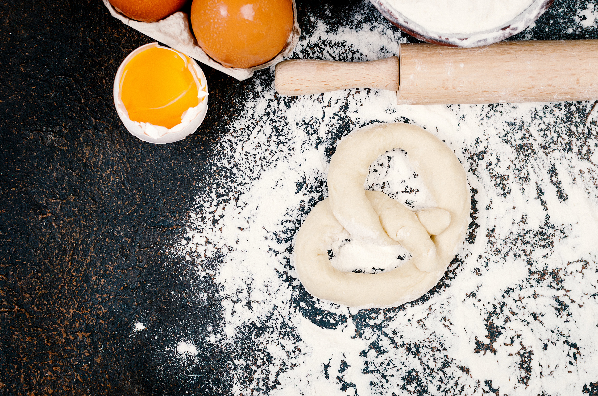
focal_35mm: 52
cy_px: 198
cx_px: 299
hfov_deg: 37.9
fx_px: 870
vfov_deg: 25.6
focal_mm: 35
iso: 100
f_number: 5.6
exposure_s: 1/100
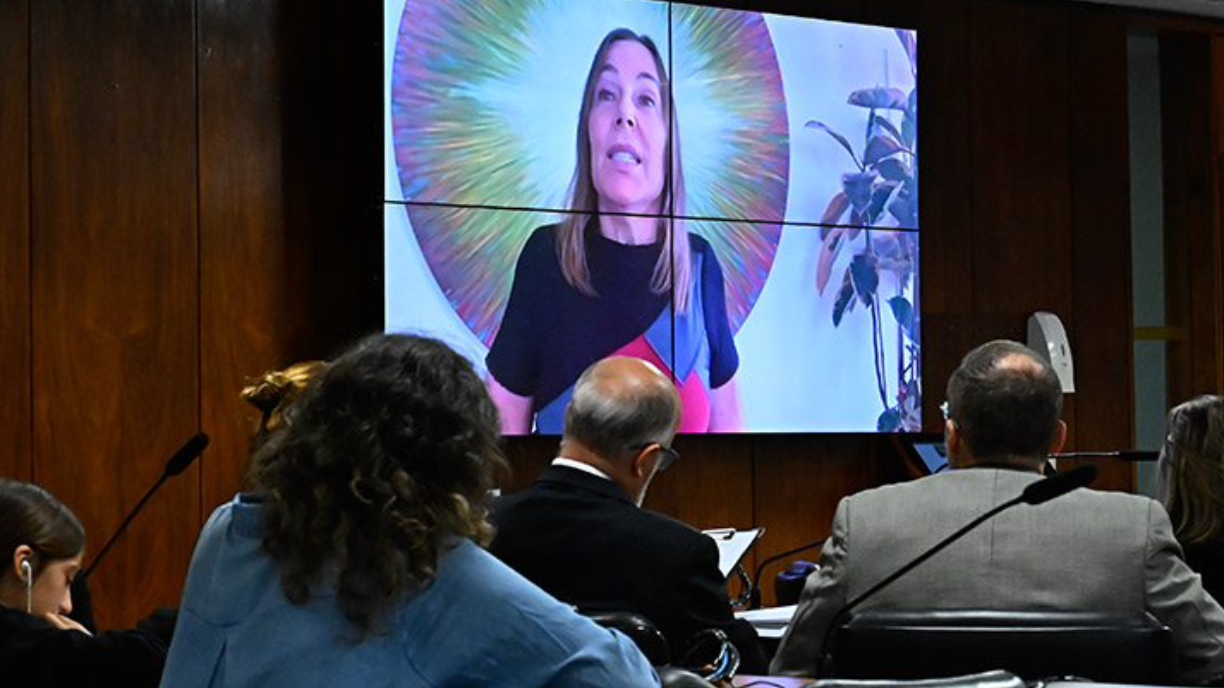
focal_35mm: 106
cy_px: 295
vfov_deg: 11.4
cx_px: 609
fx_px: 3440
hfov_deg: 20.2
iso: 6400
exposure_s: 1/125
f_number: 9
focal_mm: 56
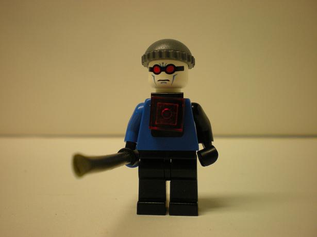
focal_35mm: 38
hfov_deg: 49.0
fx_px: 348
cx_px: 158
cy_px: 118
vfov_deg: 37.7
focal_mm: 6.3
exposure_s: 1/61
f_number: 3.1
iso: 200
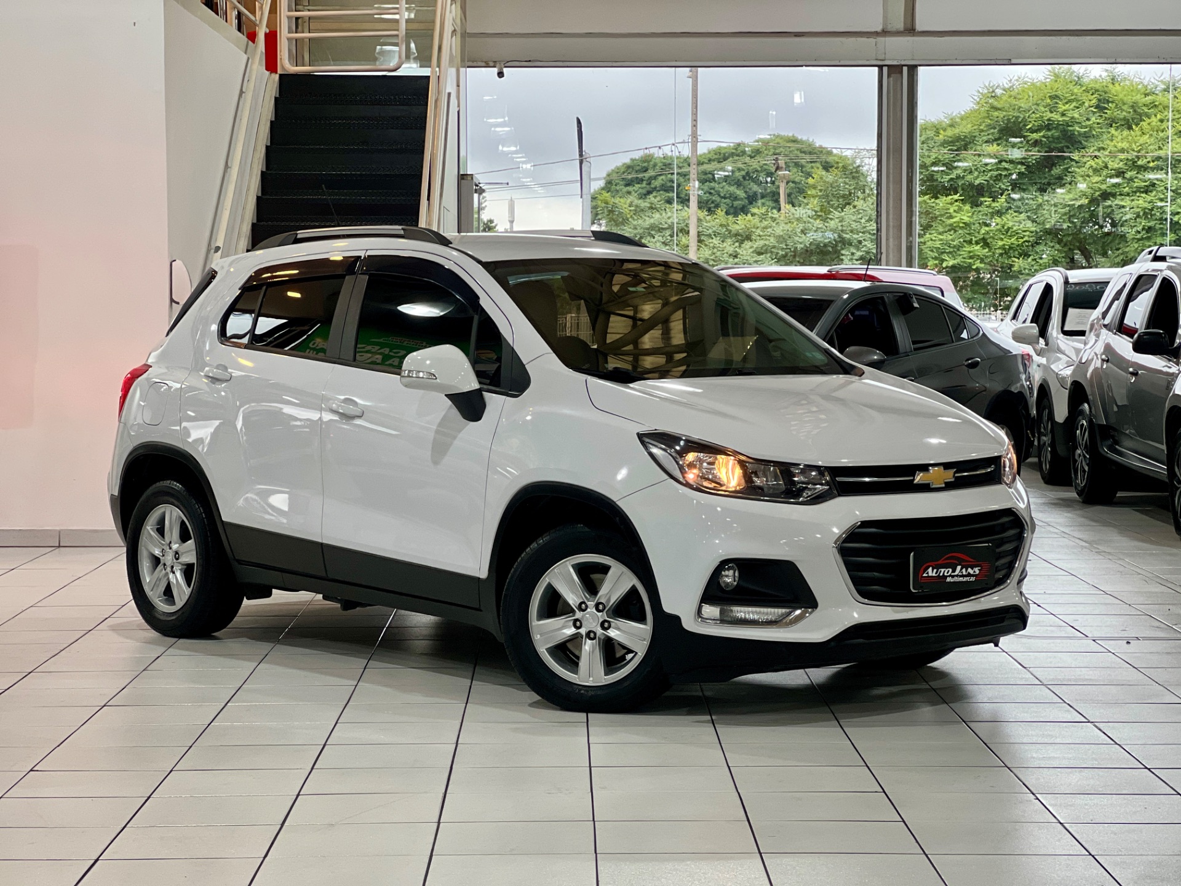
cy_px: 443
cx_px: 590
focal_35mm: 77
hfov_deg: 25.3
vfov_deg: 19.1
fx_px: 2627
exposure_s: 1/40
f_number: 2.8
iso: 160
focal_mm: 9
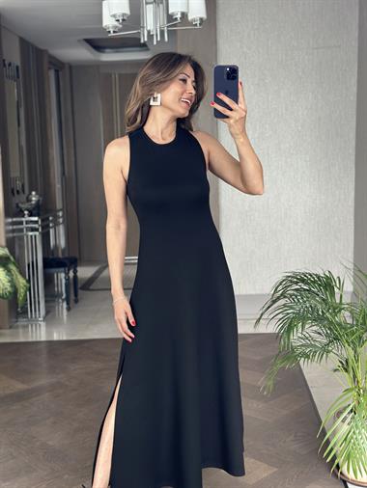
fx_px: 678
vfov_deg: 39.6
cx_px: 184
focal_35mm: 48
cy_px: 244
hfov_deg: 30.3
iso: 125
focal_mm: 6.86
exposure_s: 1/73
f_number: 1.78
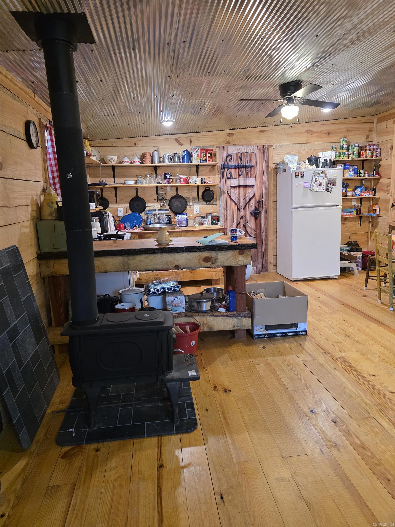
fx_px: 350
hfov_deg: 58.9
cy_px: 264
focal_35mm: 23
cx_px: 198
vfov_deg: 73.9
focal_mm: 6.3
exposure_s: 1/120
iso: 640
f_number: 1.7
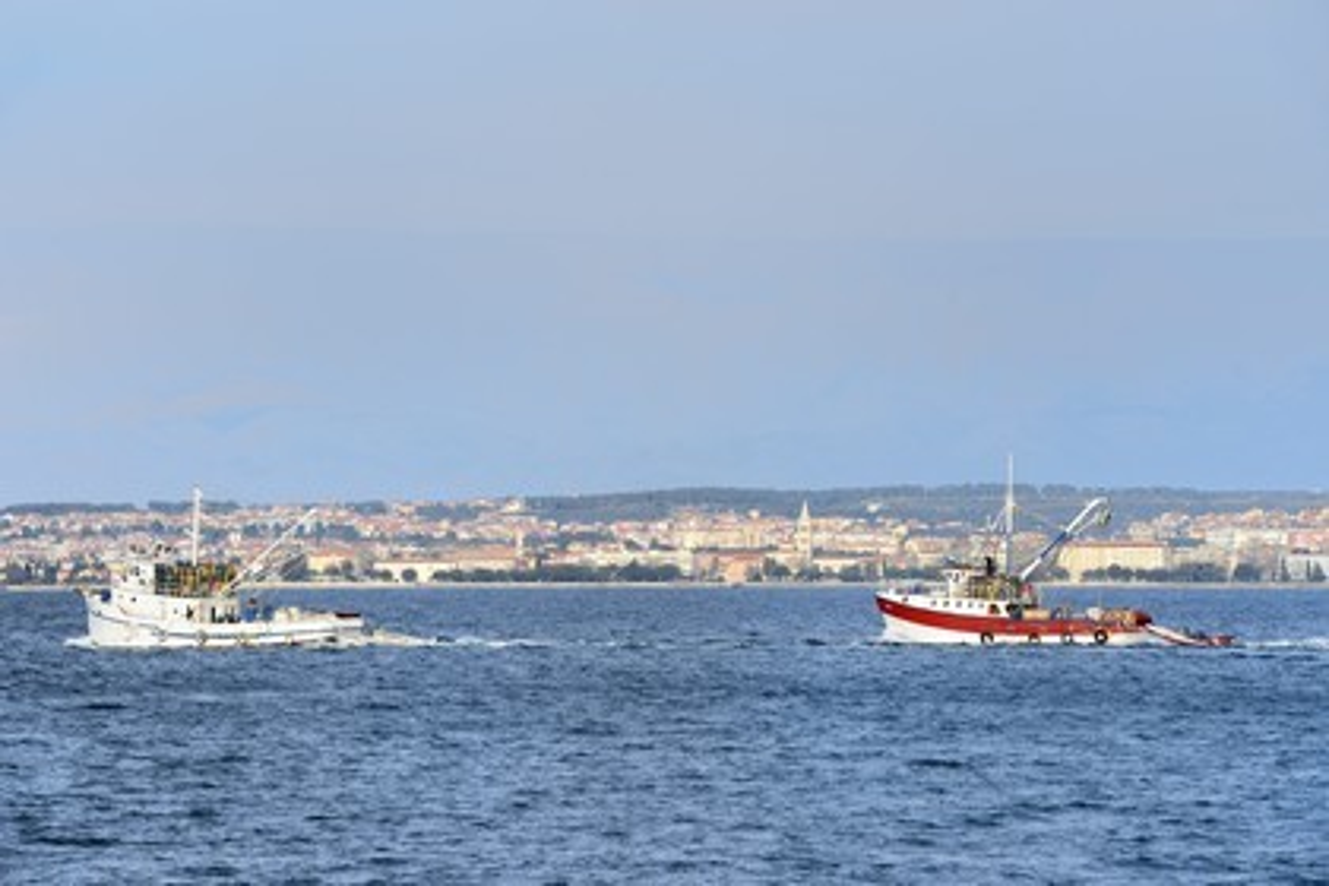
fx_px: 6275
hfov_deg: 12.1
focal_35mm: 170
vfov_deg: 8.1
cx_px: 664
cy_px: 443
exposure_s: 1/320
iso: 200
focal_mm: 170
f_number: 11
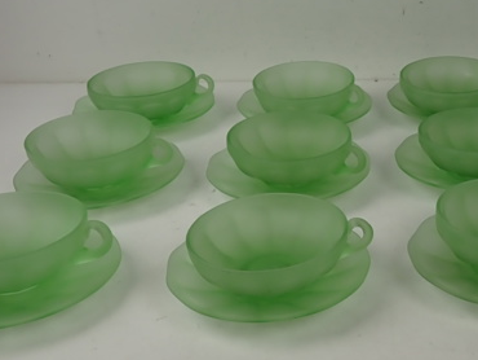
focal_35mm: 54
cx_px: 398
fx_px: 746
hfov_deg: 34.2
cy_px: 174
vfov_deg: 27.1
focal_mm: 4.5
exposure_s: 1/125
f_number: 2
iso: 100
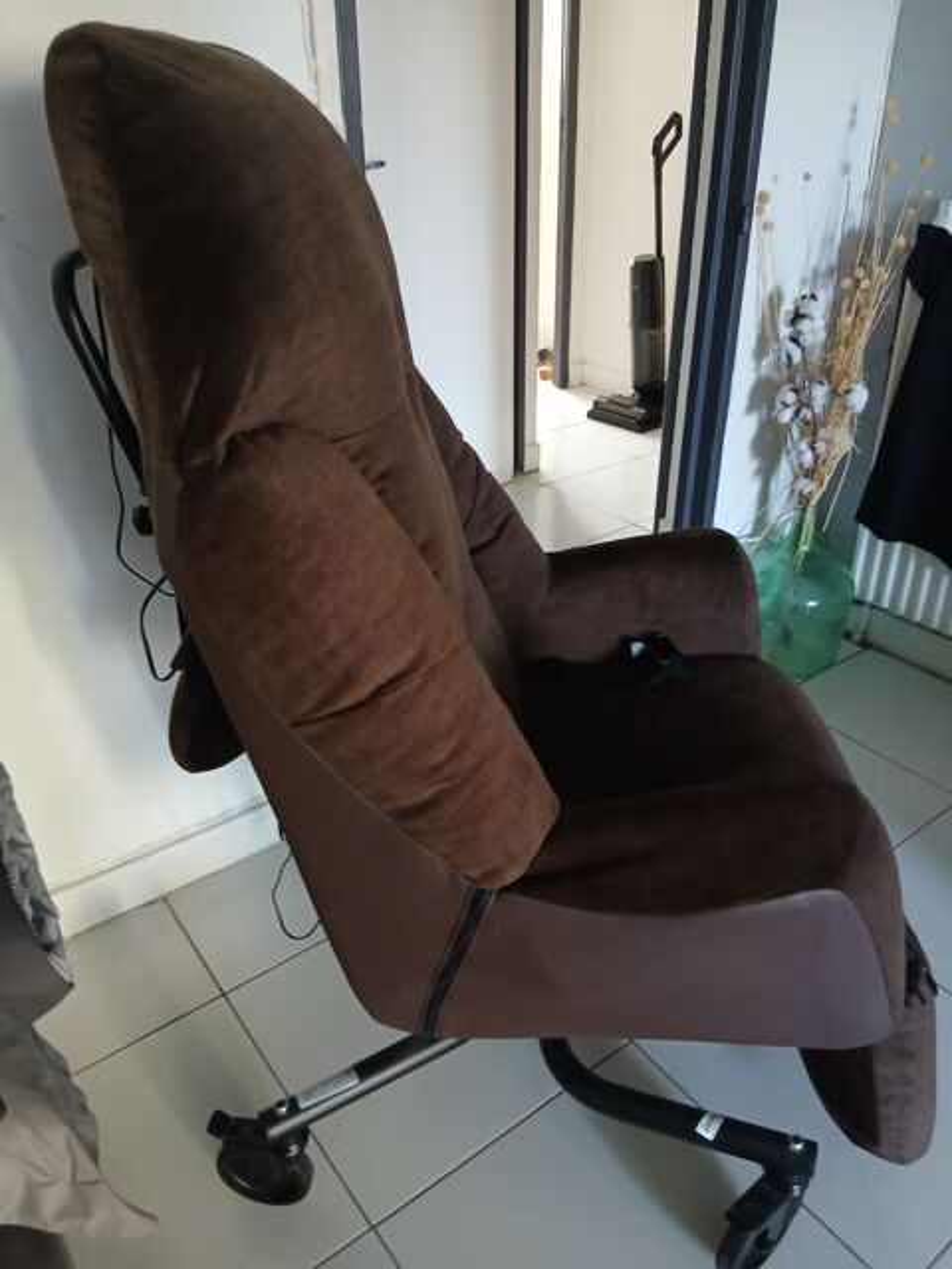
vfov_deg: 67.3
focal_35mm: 26
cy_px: 634
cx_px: 476
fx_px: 953
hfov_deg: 53.1
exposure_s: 1/25
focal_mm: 3.98
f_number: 1.8
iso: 250
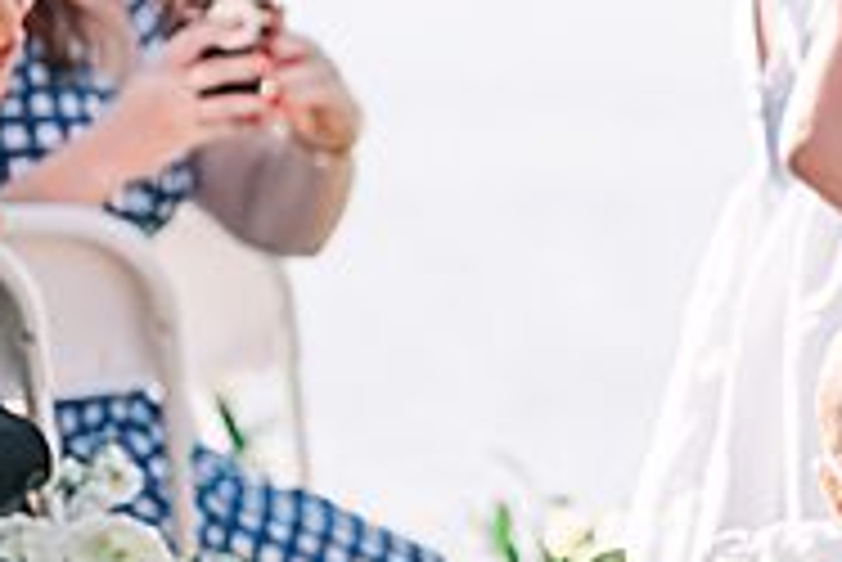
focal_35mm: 854
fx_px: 19989
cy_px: 389
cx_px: 1207
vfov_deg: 1.6
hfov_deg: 2.4
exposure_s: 1/3200
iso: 400
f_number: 2.8
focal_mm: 170
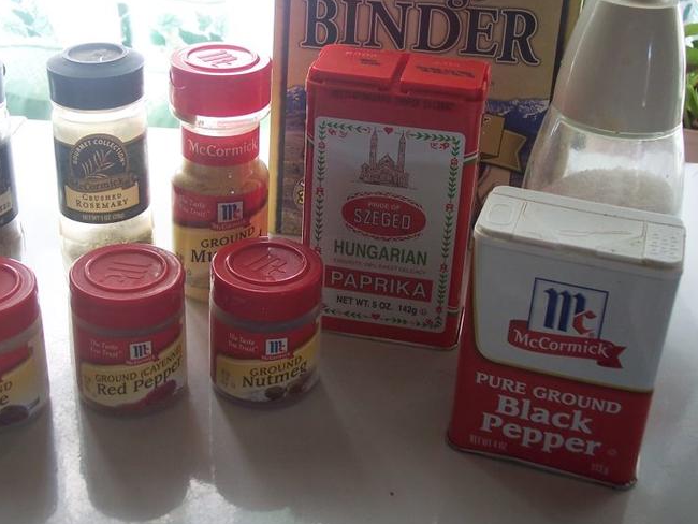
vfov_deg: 26.9
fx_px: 1089
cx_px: 271
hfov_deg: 35.4
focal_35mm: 54
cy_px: 188
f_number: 3.4
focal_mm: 8
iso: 100
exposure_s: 1/30
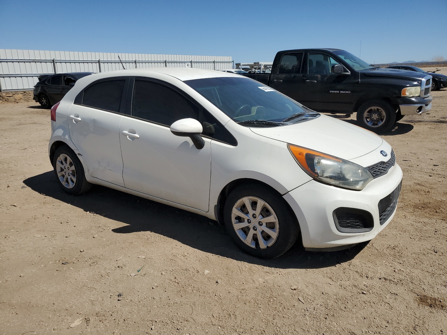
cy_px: 168
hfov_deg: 67.3
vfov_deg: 53.1
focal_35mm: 26
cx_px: 224
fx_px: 336
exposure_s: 1/10000
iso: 50
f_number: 1.5
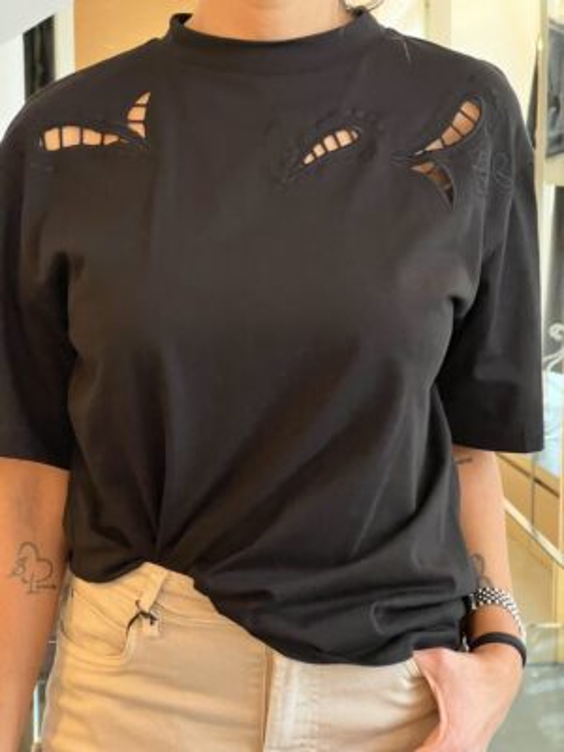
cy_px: 376
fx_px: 1673
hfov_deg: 19.1
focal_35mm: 77
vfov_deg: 25.3
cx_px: 282
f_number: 2.8
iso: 1000
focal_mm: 9
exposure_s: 1/25
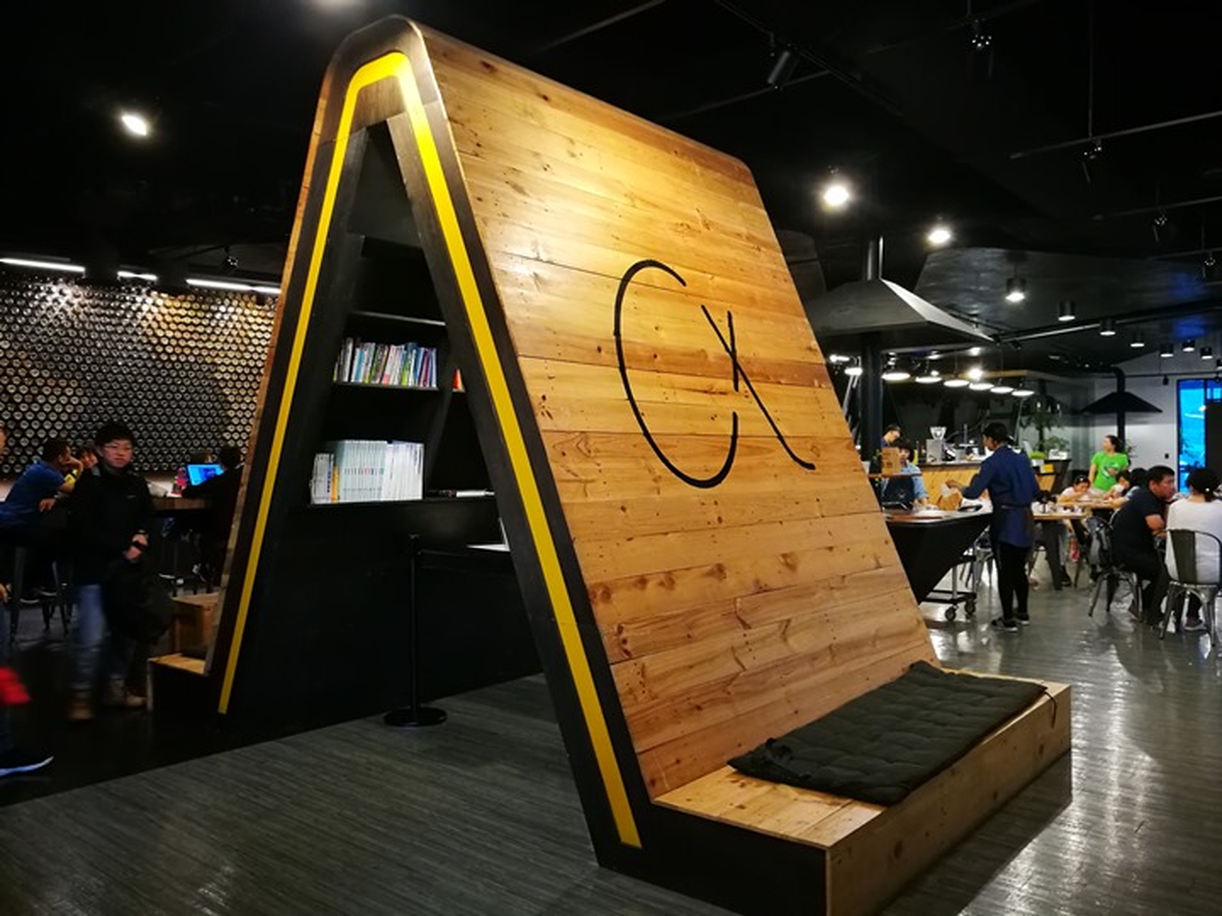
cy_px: 458
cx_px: 611
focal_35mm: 27
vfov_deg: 51.4
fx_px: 953
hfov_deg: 65.3
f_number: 2.2
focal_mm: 4.5
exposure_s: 1/20
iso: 500
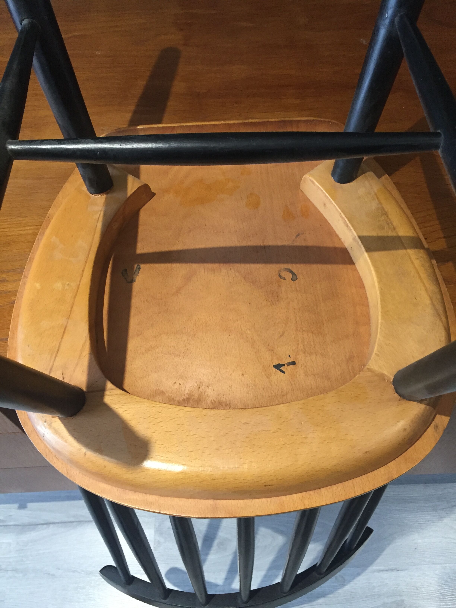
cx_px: 228
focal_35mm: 29
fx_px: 509
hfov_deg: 48.2
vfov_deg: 61.7
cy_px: 304
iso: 200
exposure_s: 1/33
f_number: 2.2
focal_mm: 4.15
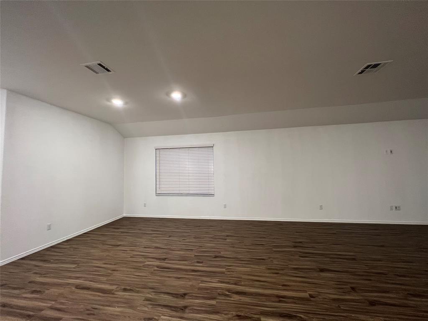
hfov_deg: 106.2
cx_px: 214
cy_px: 160
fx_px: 161
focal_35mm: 13
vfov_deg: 89.9
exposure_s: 1/60
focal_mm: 1.57
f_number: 1.8
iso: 200
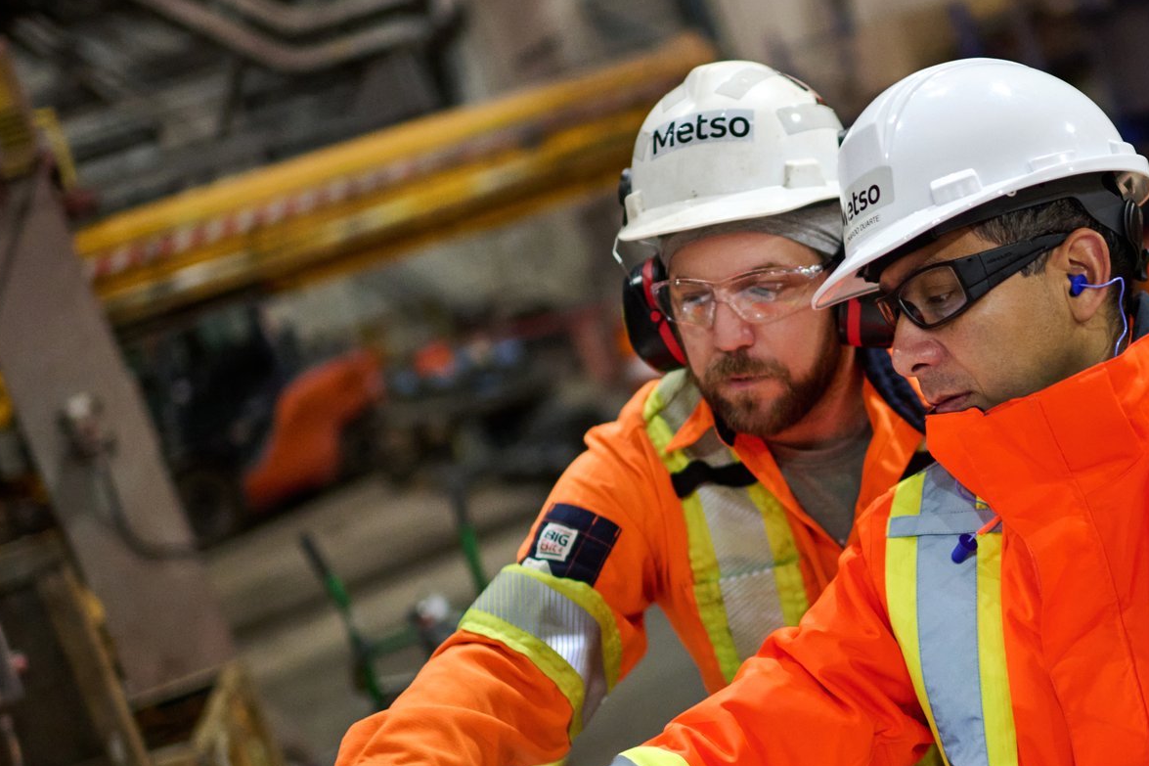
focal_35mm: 61
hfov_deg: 32.0
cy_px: 507
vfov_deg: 22.2
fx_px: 1947
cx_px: 924
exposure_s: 1/400
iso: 1600
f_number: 1.4
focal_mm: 35
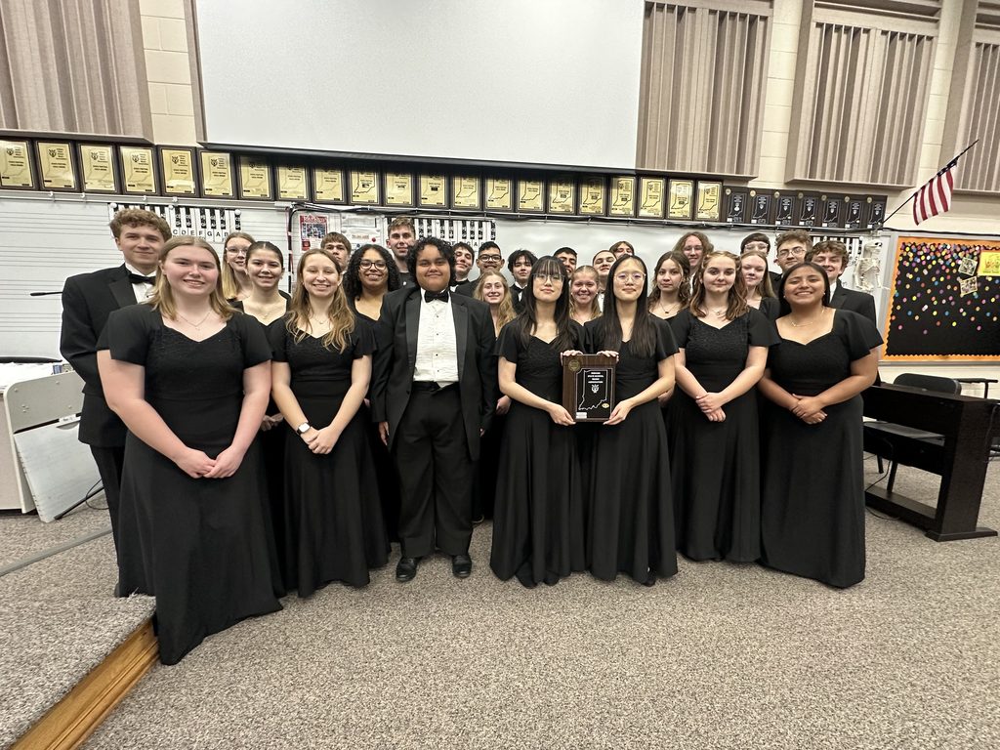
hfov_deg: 102.1
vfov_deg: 85.7
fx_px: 404
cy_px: 375
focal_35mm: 14
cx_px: 500
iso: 320
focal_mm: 2.22
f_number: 2.2
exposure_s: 1/60
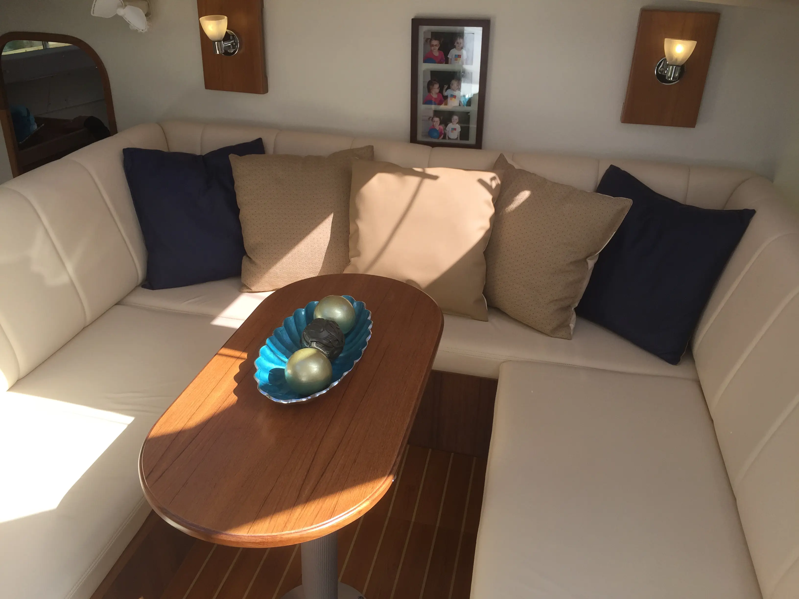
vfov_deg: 48.2
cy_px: 300
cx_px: 400
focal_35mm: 29
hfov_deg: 61.7
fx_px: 669
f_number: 2.2
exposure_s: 1/434
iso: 32
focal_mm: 4.15
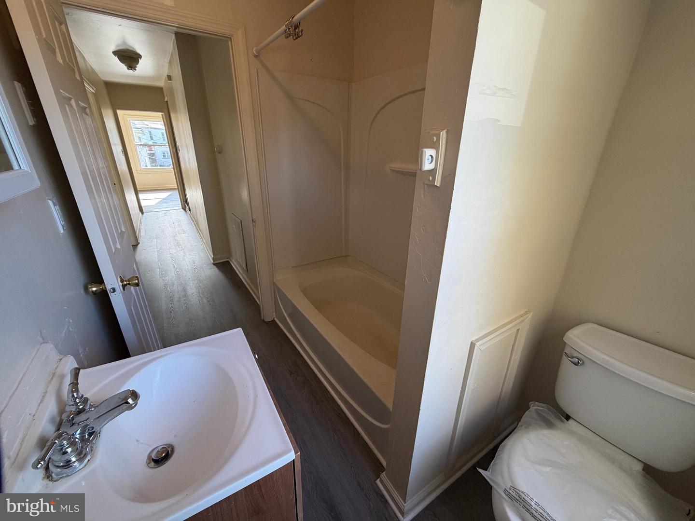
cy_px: 260
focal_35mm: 14
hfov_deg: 102.1
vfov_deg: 85.7
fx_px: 281
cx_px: 348
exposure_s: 1/120
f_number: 2.2
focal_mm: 2.22
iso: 160
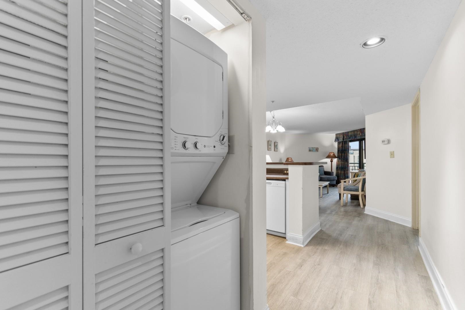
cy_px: 155
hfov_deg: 100.4
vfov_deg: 77.3
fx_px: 194
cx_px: 232
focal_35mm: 15
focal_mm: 10
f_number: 4.5
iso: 100
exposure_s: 1.6
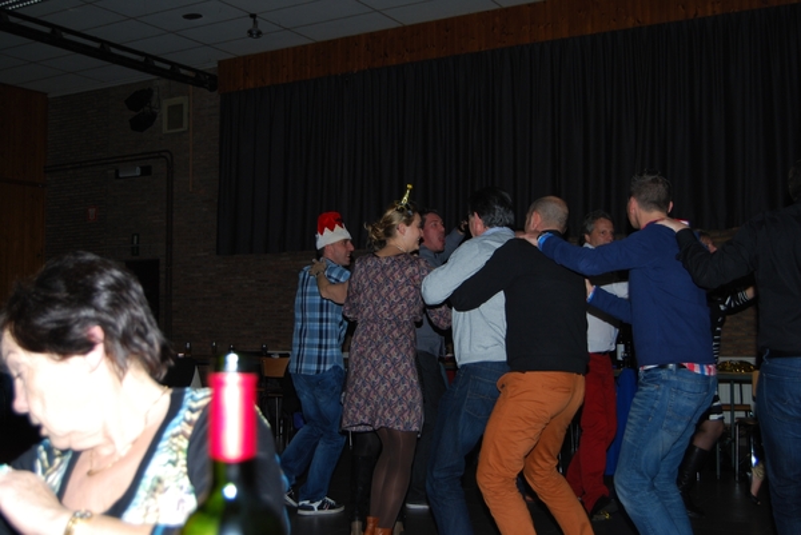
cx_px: 400
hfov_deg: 43.6
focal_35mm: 45
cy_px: 268
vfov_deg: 29.9
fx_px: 1002
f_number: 4.2
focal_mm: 30
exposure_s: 1/60
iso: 200
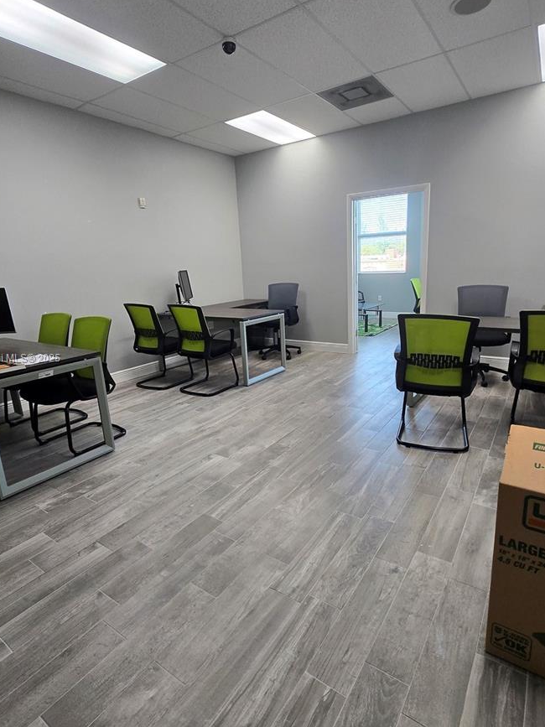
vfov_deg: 87.8
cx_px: 284
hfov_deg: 71.5
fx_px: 378
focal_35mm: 18
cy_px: 359
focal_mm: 1.7
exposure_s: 1/60
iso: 80
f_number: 2.2
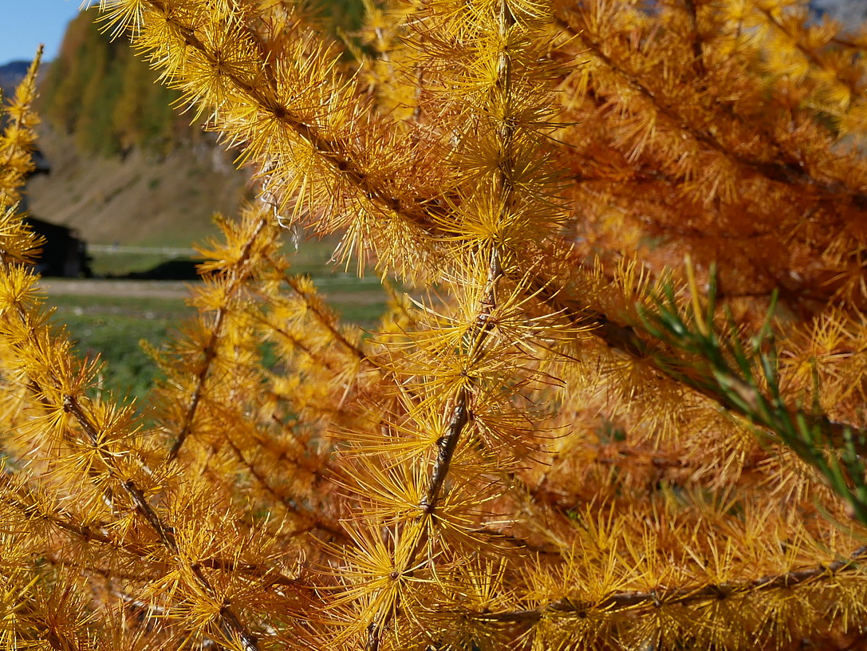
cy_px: 278
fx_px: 1328
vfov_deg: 27.5
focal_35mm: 53
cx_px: -29
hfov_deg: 32.8
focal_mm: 12
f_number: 4
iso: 200
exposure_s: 1/2500
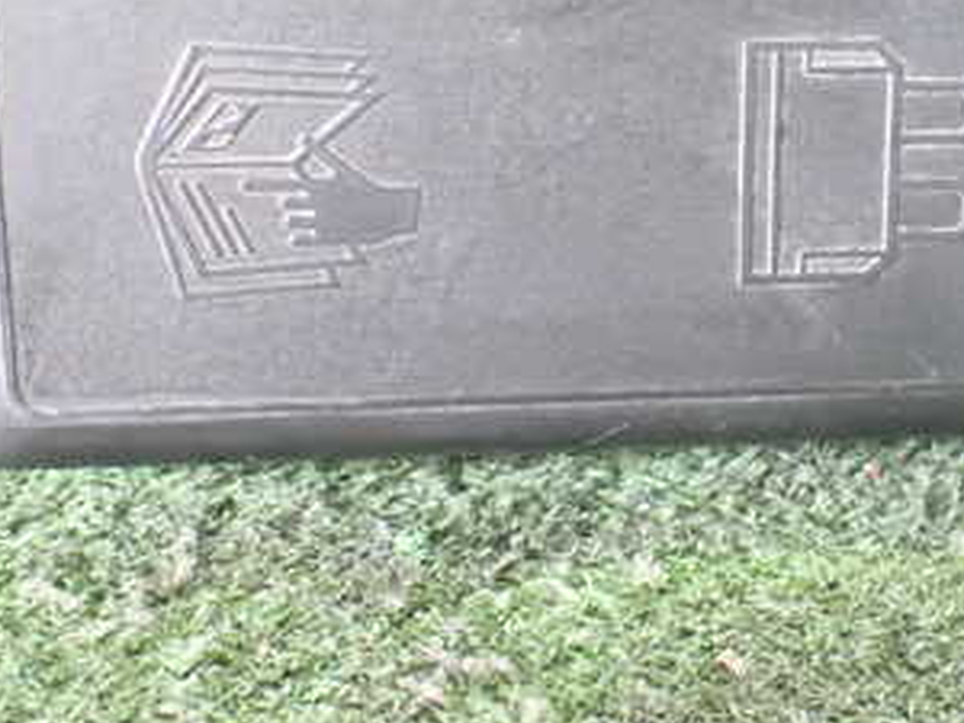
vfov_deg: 24.2
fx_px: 1671
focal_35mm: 60
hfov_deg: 31.9
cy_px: 199
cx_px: 636
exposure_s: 1/30
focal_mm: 5.4
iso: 1600
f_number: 2.3
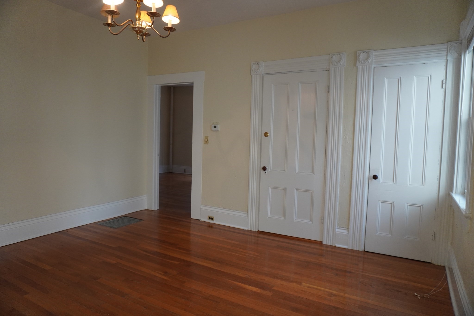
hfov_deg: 73.7
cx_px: 237
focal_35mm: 24
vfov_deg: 53.1
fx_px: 316
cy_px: 158
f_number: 4
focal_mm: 16
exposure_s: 1/160
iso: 1000
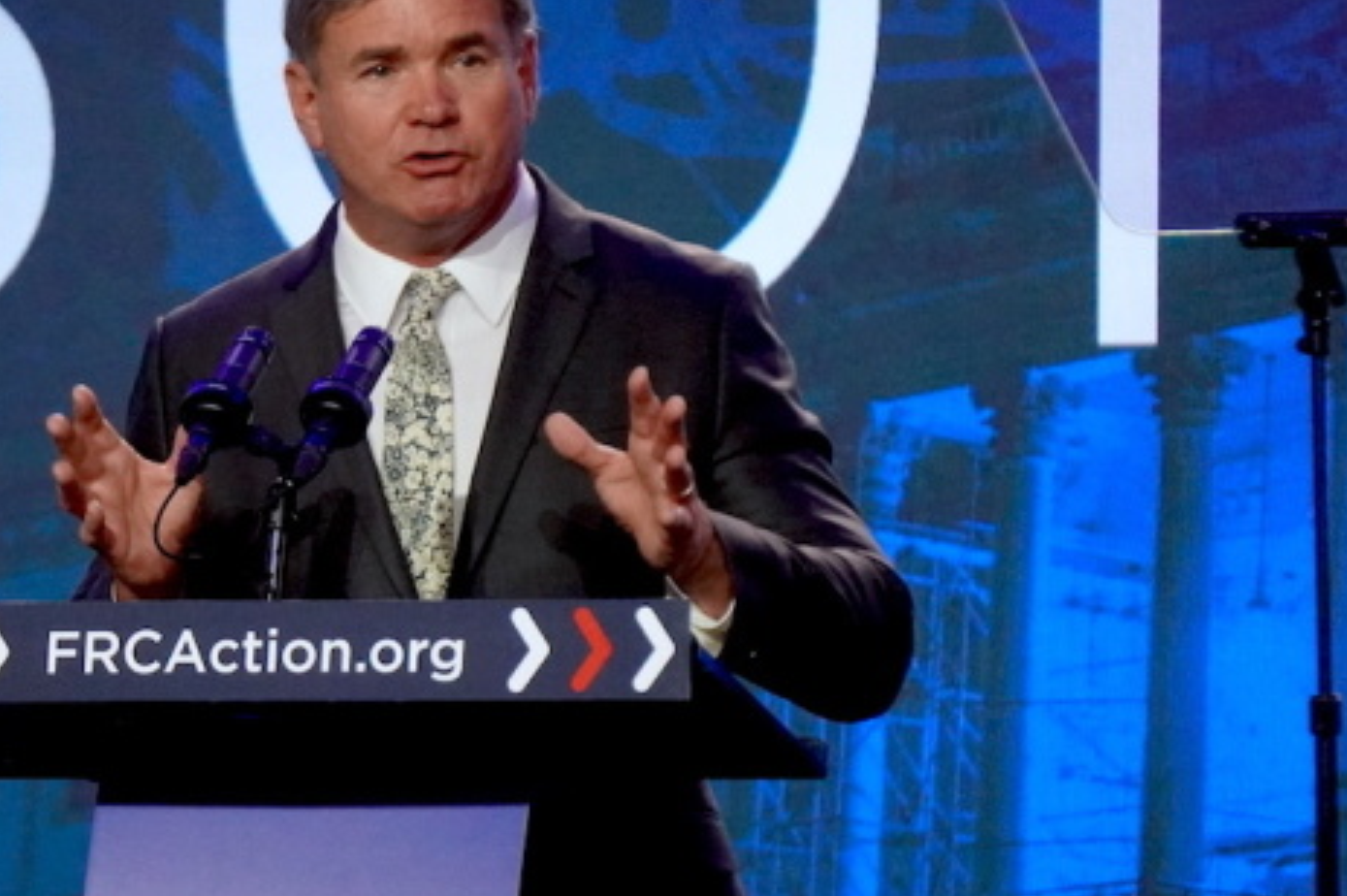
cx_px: 332
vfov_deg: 2.4
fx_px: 21611
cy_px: 495
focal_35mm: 578
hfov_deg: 3.6
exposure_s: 1/160
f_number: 6.3
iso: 6400
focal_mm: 210
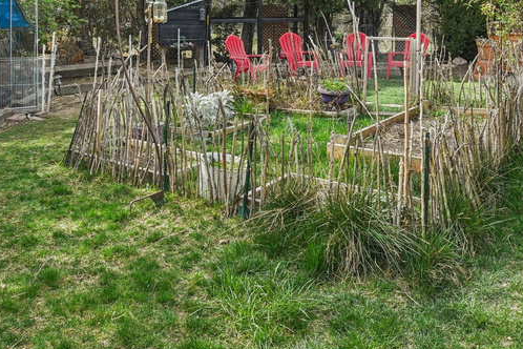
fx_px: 537
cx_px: 247
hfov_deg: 51.9
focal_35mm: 37
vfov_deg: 33.4
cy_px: 14
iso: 100
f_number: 8
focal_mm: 18
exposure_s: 1/60
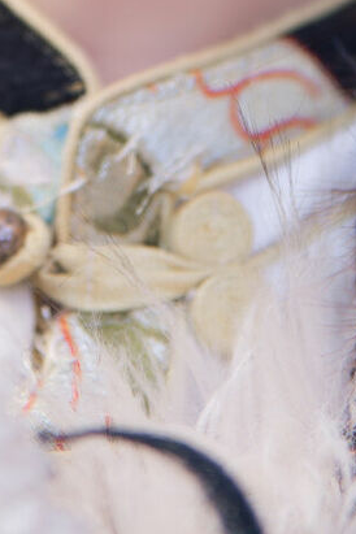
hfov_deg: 4.2
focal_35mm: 326
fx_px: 4835
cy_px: -363
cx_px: -16
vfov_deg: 6.2
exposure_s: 1/200
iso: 100
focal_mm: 85
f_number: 2
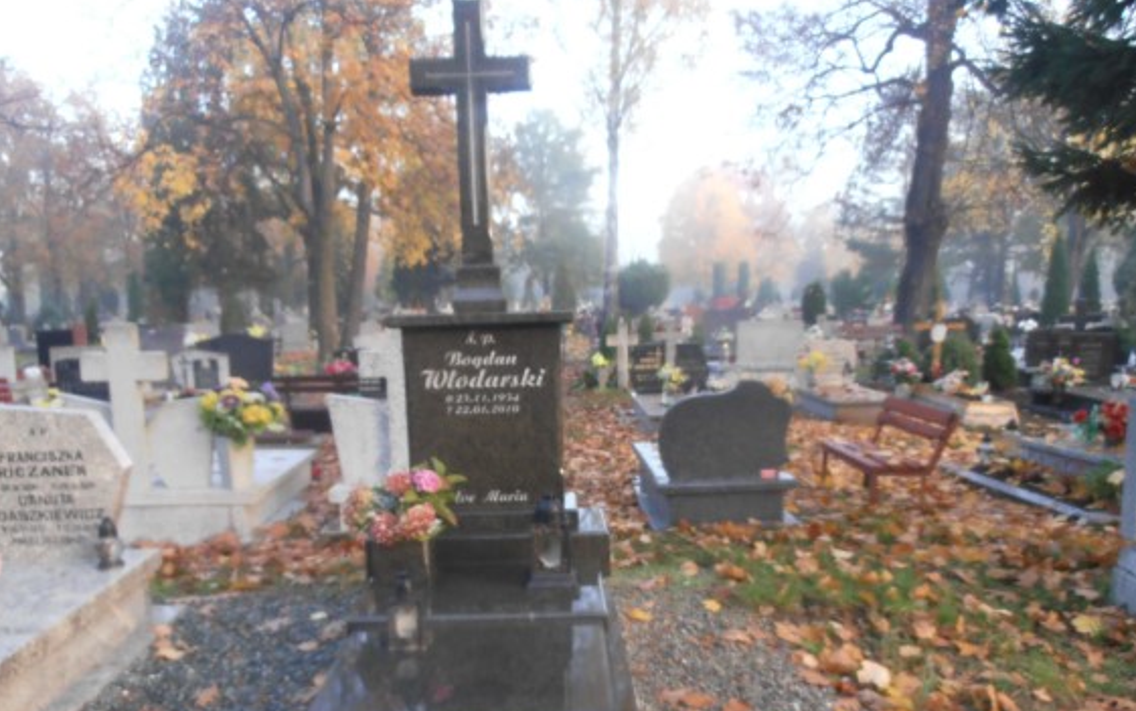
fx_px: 898
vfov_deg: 42.9
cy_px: 444
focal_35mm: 29
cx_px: 535
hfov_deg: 64.6
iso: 80
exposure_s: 1/50
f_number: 3
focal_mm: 4.2
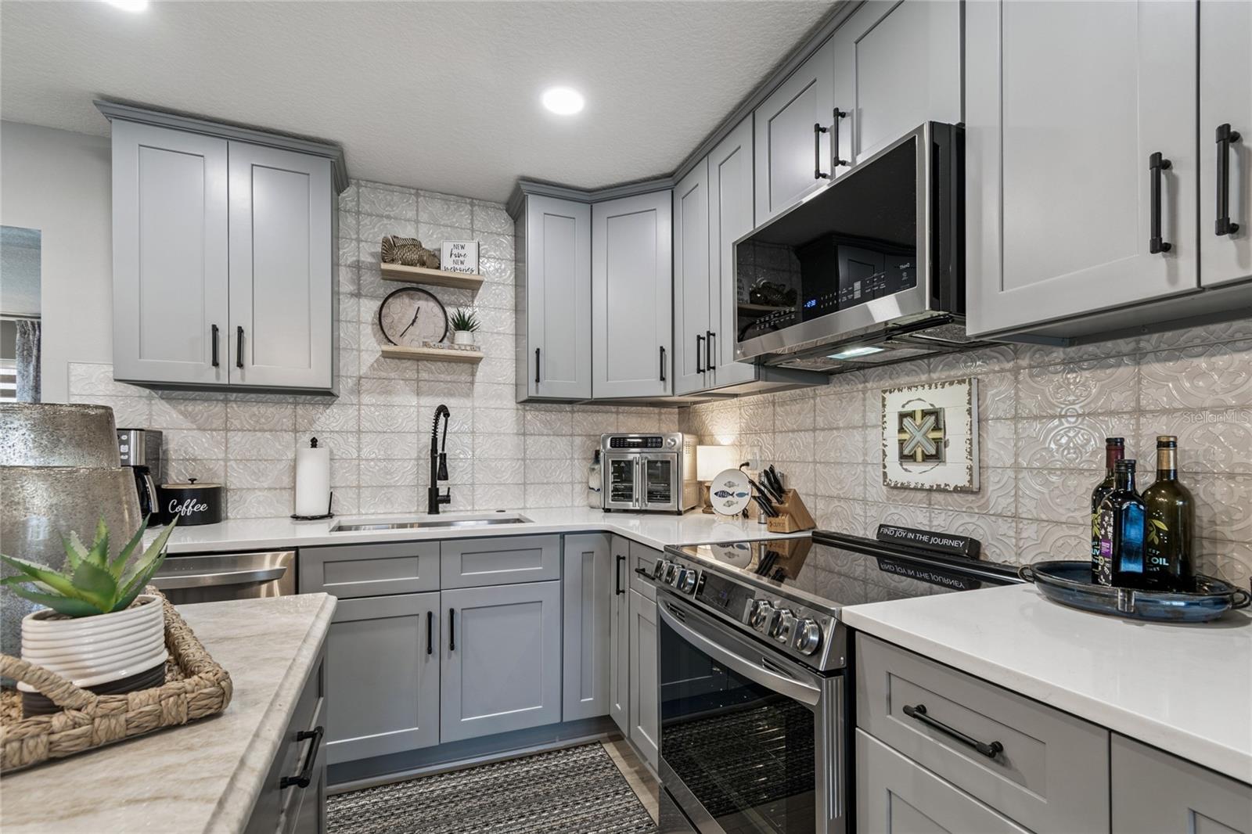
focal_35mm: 15
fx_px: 522
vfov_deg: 77.3
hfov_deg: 100.4
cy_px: 417
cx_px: 626
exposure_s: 1/13
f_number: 7.1
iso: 100
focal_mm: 10
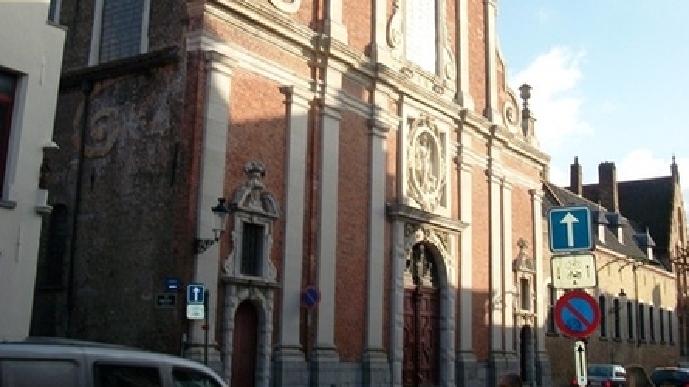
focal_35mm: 47
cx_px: 344
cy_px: 74
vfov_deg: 25.0
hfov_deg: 43.7
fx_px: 858
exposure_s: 1/80
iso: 80
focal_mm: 5.7
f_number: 8.8
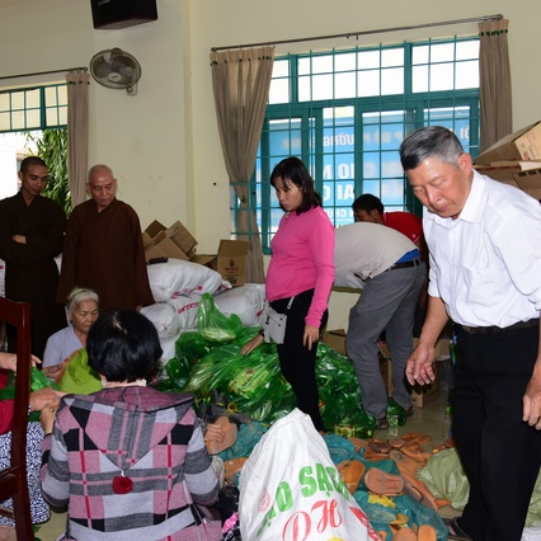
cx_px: 222
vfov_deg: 47.2
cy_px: 273
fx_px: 619
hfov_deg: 47.0
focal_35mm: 35
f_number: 4.5
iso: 500
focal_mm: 27
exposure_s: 1/60
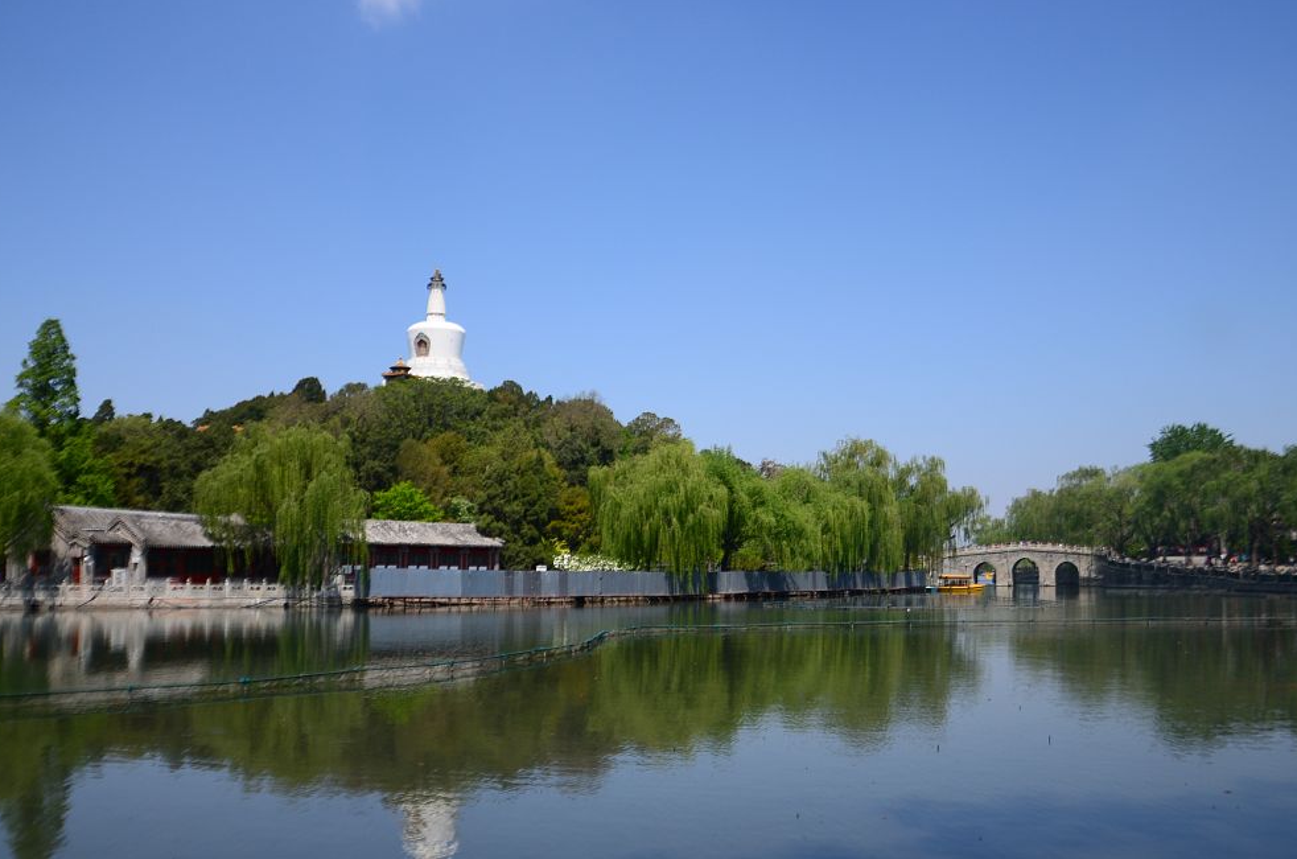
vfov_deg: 39.7
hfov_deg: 57.3
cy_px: 478
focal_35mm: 33
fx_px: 1186
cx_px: 688
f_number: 3.5
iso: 100
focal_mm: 18
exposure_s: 1/1250
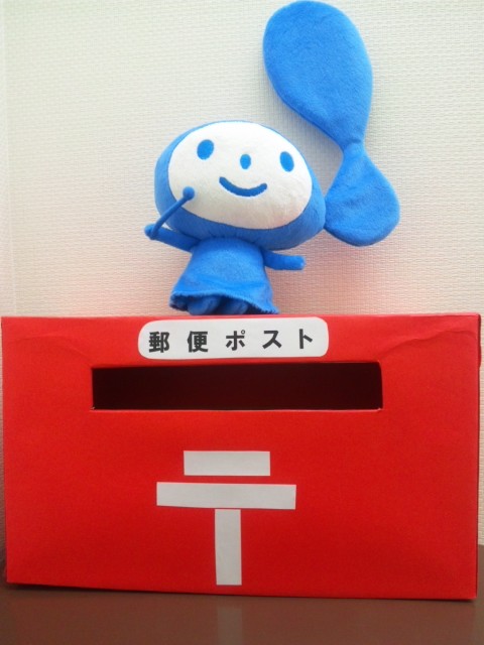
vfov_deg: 63.4
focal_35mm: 28
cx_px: 242
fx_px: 522
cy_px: 322
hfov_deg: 49.7
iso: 115
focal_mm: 5.07
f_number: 2.8
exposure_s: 1/16.7
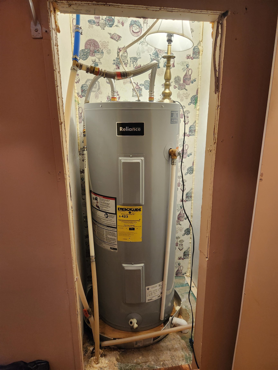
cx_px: 139
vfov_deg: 73.9
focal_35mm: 23
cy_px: 185
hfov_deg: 58.9
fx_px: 246
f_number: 1.8
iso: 400
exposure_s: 1/120
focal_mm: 5.4
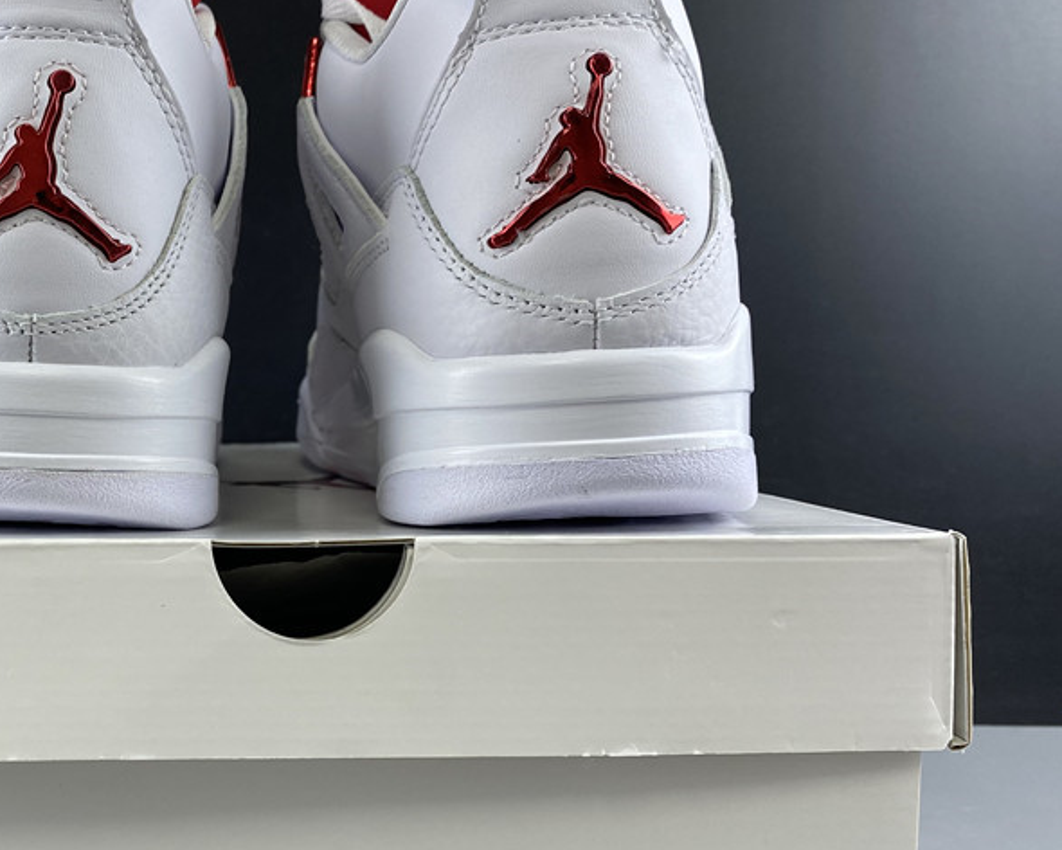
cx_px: 211
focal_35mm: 43
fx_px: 1352
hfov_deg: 41.1
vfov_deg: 34.8
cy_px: 493
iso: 64
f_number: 1.8
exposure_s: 1/100
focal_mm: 4.25
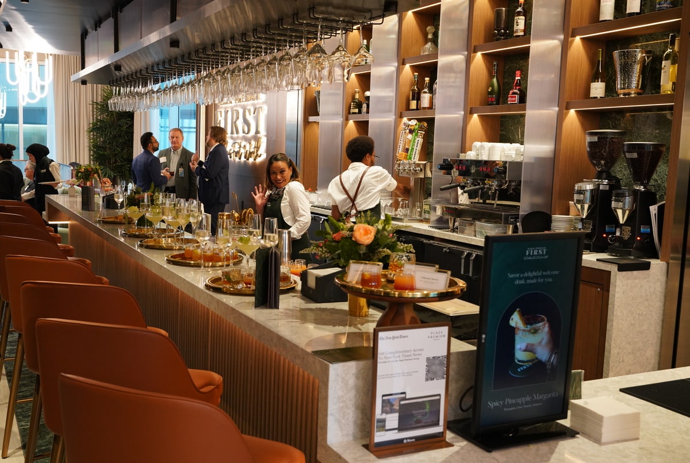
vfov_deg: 39.1
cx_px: 345
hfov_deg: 55.7
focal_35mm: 34
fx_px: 653
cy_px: 232
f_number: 6.3
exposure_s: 1/40
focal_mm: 34
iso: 1600
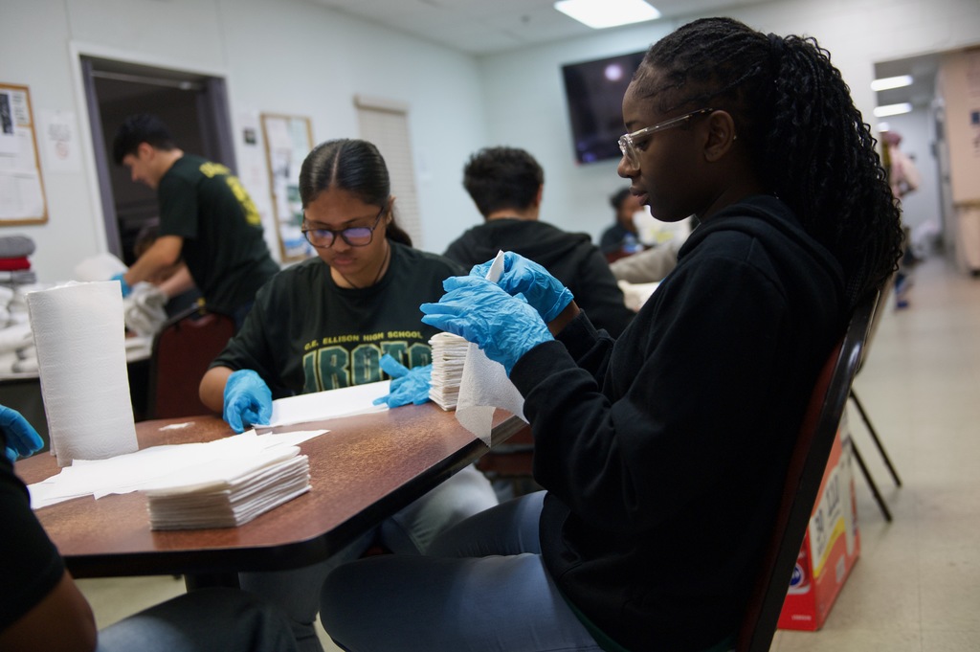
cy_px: 326
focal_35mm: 40
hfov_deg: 48.5
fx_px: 1088
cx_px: 490
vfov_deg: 33.3
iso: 2000
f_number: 2.8
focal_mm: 40
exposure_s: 1/320
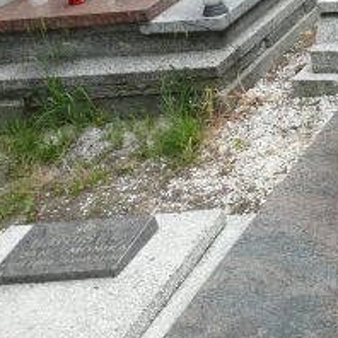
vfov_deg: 17.4
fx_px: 1105
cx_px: 539
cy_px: 167
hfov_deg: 15.7
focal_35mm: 100
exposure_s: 1/200
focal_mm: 7.4
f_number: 4.5
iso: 100
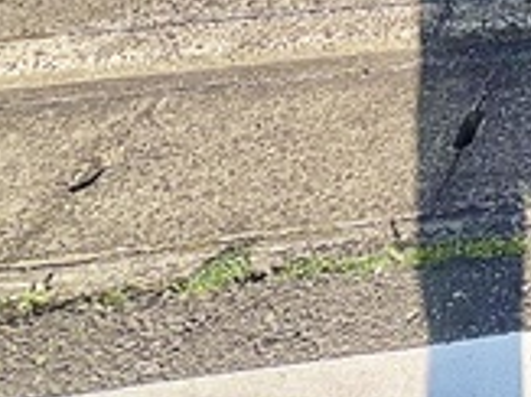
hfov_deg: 21.8
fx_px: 858
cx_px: 954
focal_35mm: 56
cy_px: -308
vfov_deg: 19.7
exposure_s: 1/732
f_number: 1.8
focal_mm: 1.57
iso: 32
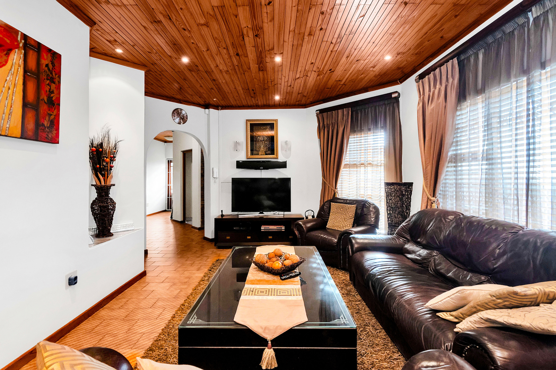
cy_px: 185
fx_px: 232
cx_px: 278
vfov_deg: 77.3
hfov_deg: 100.4
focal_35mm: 15
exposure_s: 1/20
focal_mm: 10
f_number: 9
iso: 320
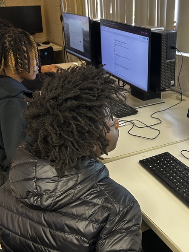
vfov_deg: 41.9
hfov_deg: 32.1
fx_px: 328
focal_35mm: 45
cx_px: 107
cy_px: 104
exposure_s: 1/60
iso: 160
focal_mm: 5.7
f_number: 1.5
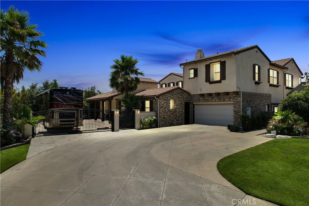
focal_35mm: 22
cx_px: 154
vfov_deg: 57.2
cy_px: 103
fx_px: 189
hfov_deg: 78.6
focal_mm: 8.4
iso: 100
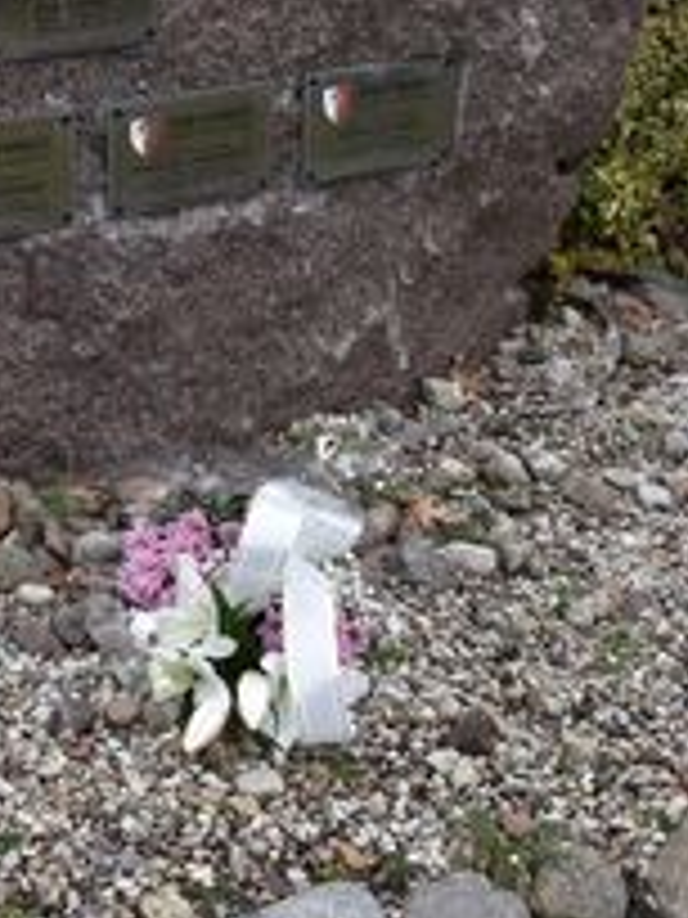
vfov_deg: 24.3
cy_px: 333
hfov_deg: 18.3
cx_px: 130
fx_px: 2120
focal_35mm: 80
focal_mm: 27
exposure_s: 1/125
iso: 400
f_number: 5.6
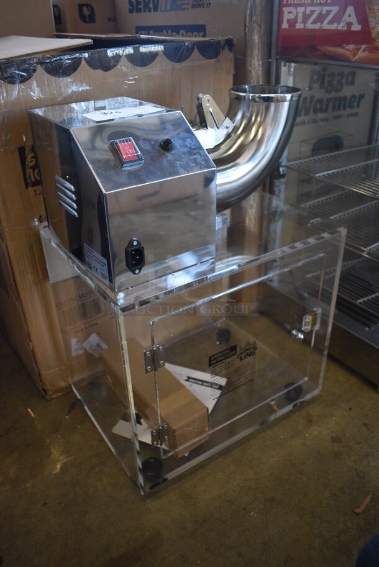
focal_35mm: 30
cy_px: 284
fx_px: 473
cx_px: 190
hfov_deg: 43.7
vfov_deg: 61.9
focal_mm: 20
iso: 800
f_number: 3.5
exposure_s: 1/160
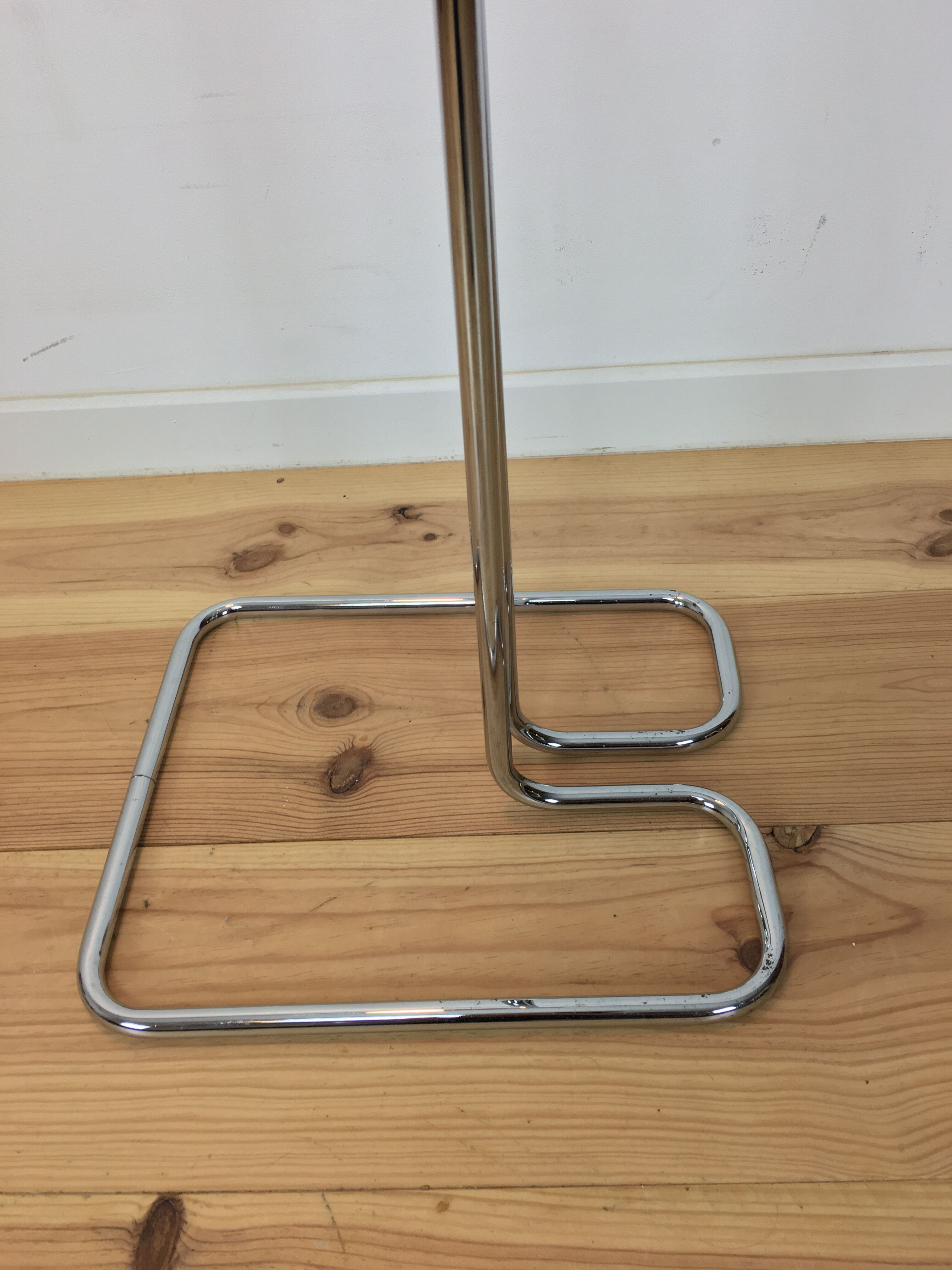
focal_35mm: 29
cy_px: 635
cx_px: 476
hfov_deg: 48.2
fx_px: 1063
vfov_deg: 61.7
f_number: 2.2
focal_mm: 4.15
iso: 40
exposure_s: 1/33
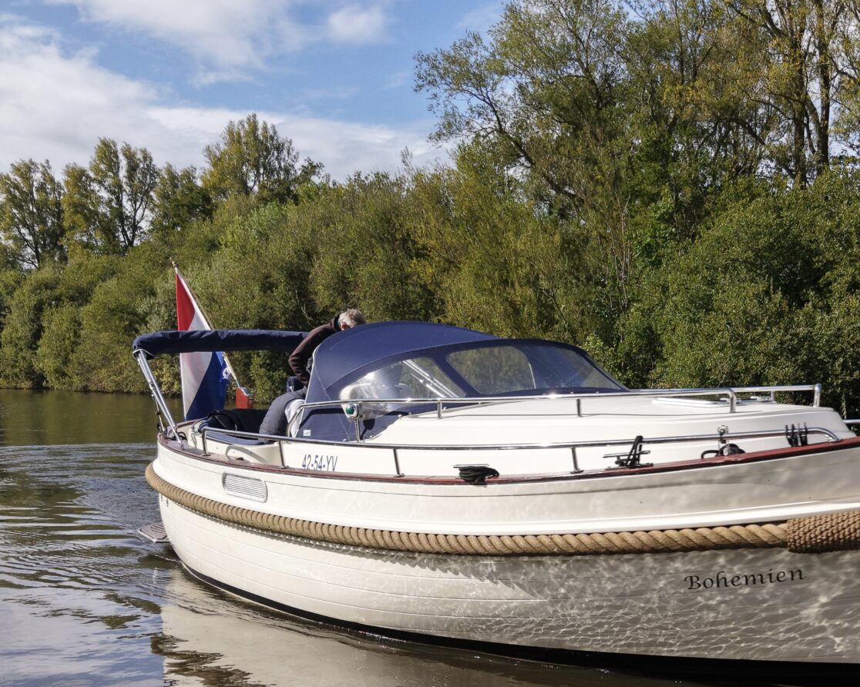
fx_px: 1069
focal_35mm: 42
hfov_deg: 42.5
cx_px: 647
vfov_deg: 35.3
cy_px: 466
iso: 200
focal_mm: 8.67
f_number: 1.8
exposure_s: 1/120
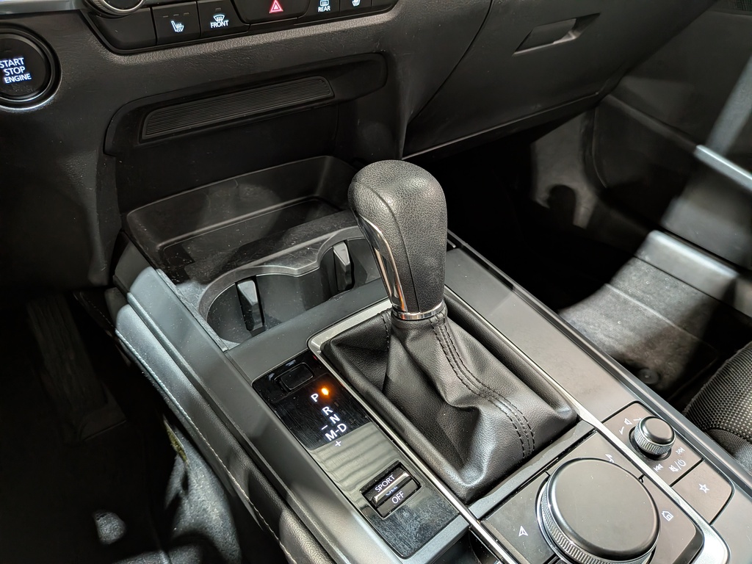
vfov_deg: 56.8
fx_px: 521
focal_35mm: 24
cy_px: 282
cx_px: 376
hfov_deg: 71.6
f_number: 1.7
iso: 669
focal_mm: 4.53
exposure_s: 1/16.7
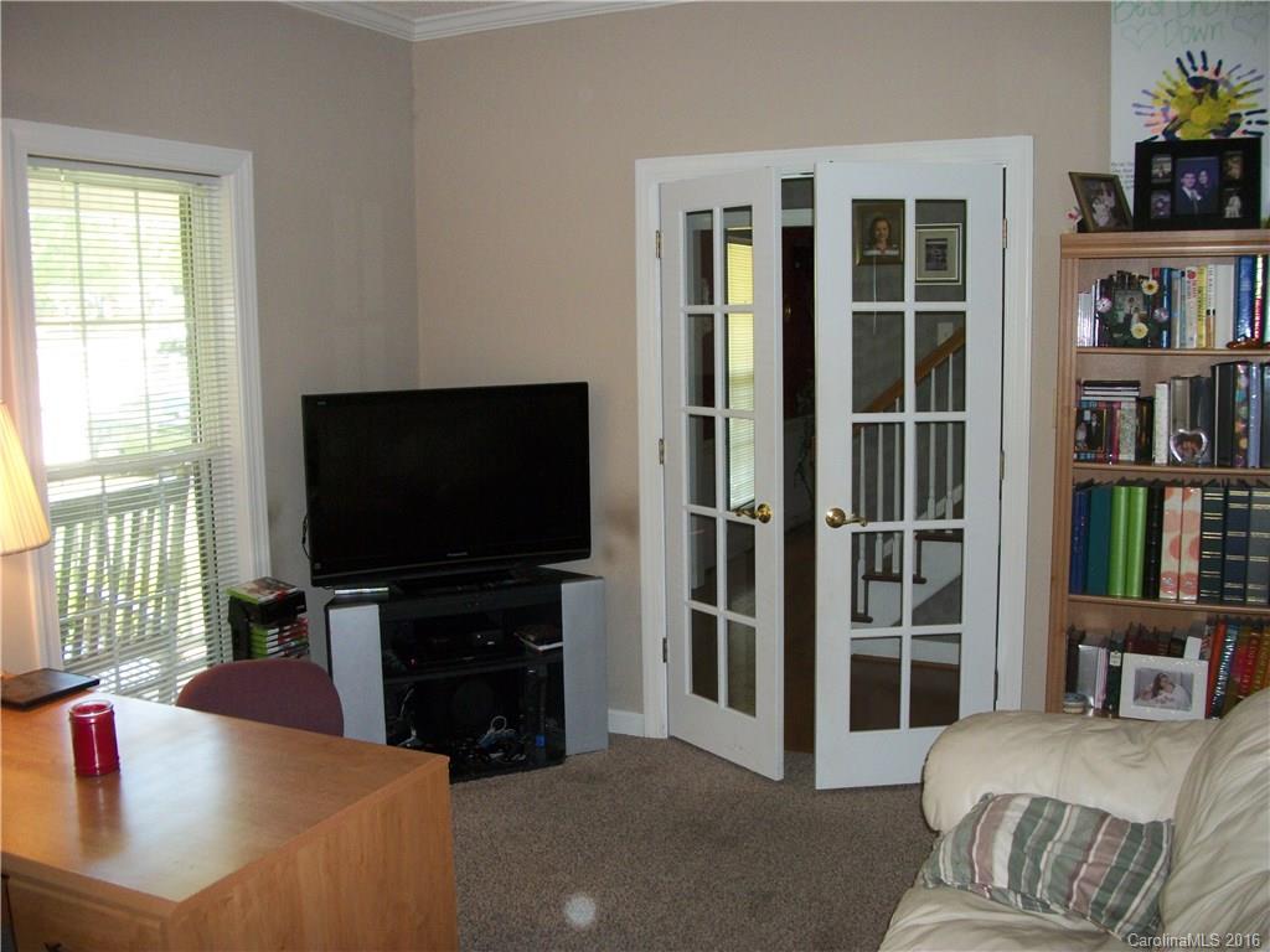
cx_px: 635
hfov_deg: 56.8
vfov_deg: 44.2
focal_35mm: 32
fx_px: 1174
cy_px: 476
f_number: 2.9
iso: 160
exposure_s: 1/30
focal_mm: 5.7
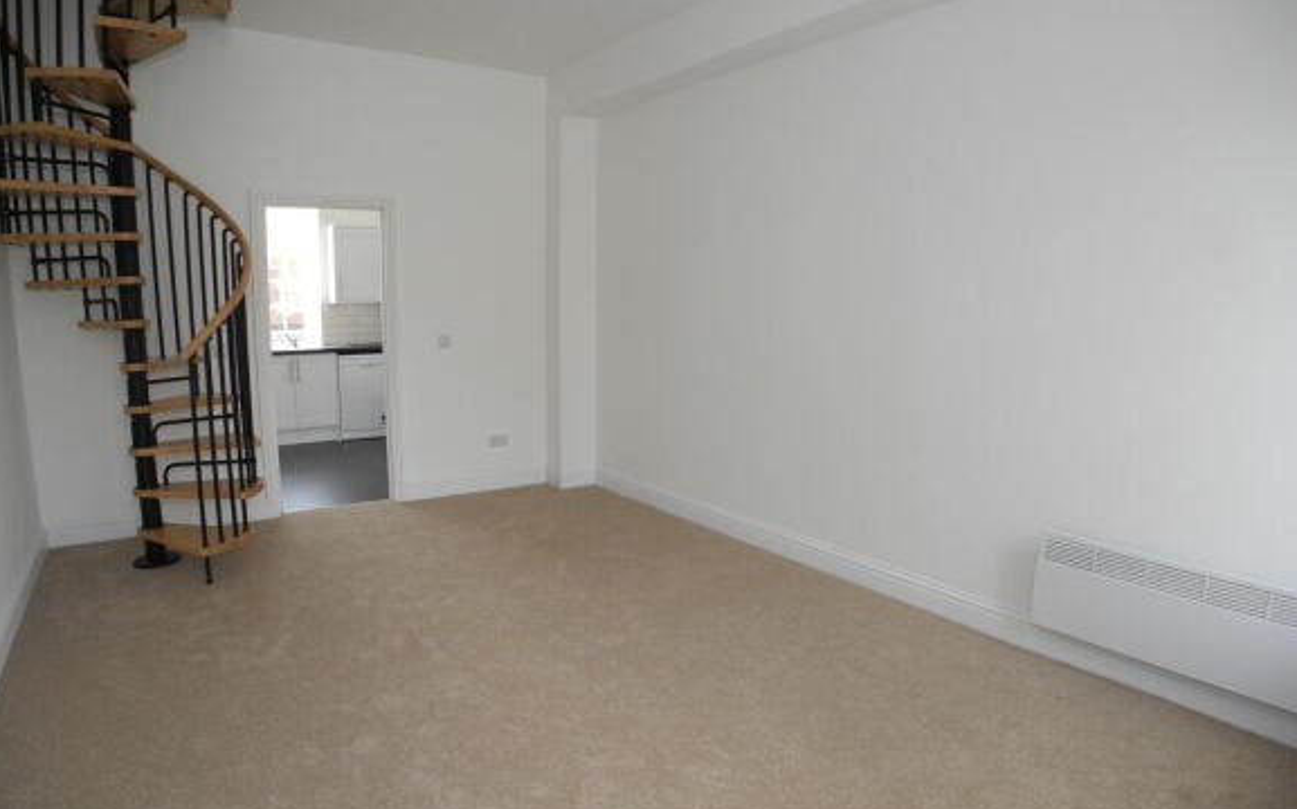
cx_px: 646
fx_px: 1060
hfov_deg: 62.9
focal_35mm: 30
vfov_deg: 41.8
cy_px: 433
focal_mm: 6
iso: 100
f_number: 2.8
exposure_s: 1/96
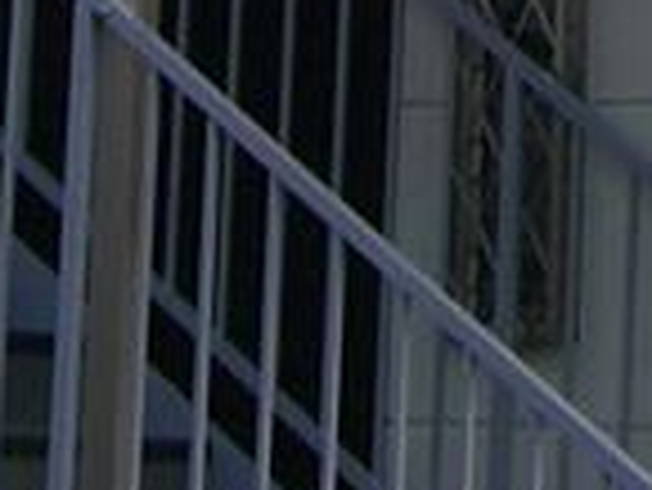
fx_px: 5052
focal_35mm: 268
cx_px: 809
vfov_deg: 5.2
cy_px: -1061
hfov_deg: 7.3
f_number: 4.3
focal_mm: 6.2
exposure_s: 1/200
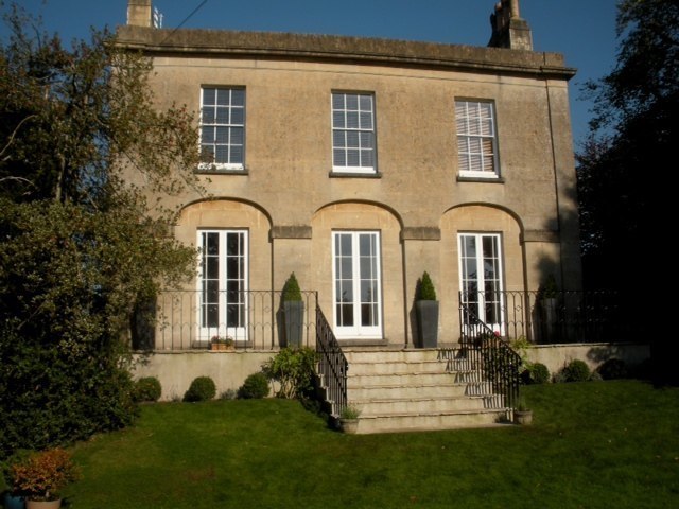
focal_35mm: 35
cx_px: 340
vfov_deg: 40.7
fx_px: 687
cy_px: 254
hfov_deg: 52.6
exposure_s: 1/606
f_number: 5.6
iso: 64
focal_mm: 6.3
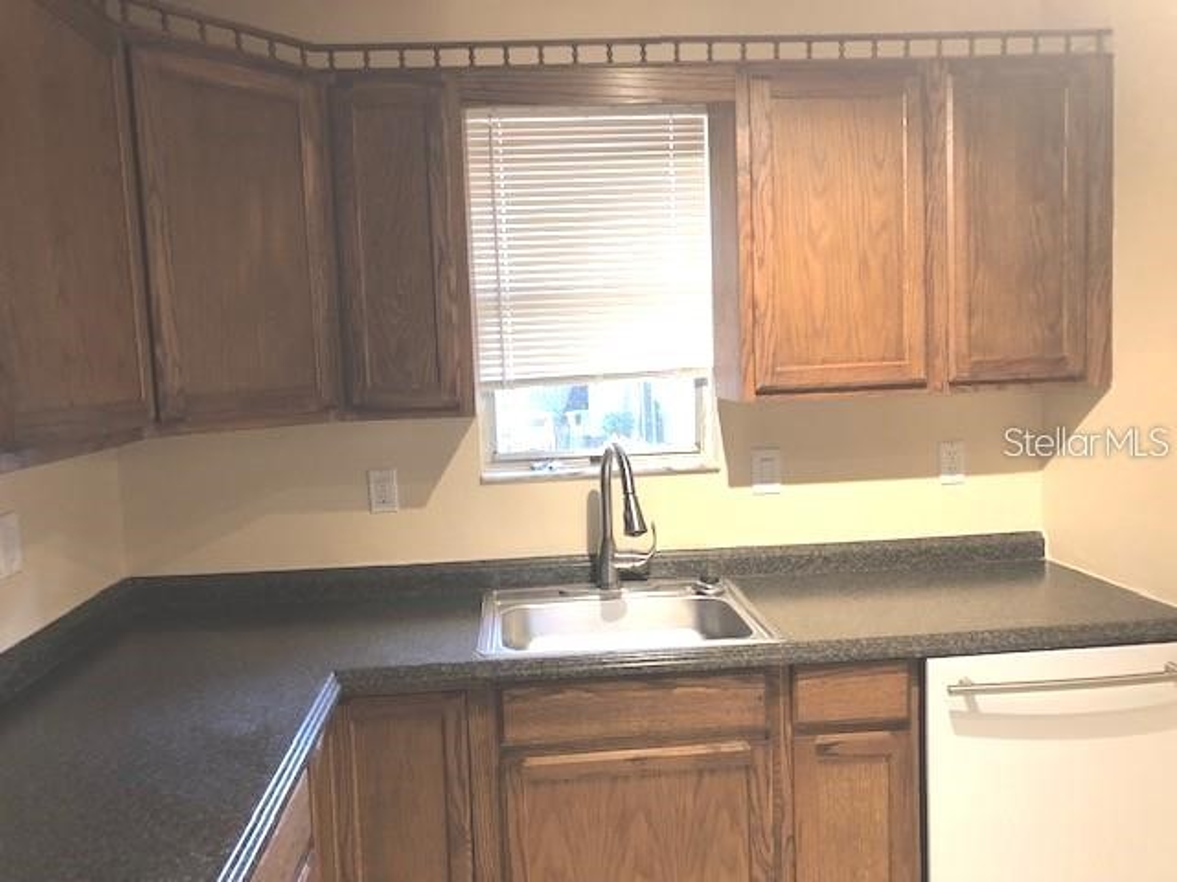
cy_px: 441
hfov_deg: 63.4
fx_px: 952
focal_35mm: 28
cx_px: 588
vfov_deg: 49.7
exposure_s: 1/15
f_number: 1.8
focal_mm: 3.99
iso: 40
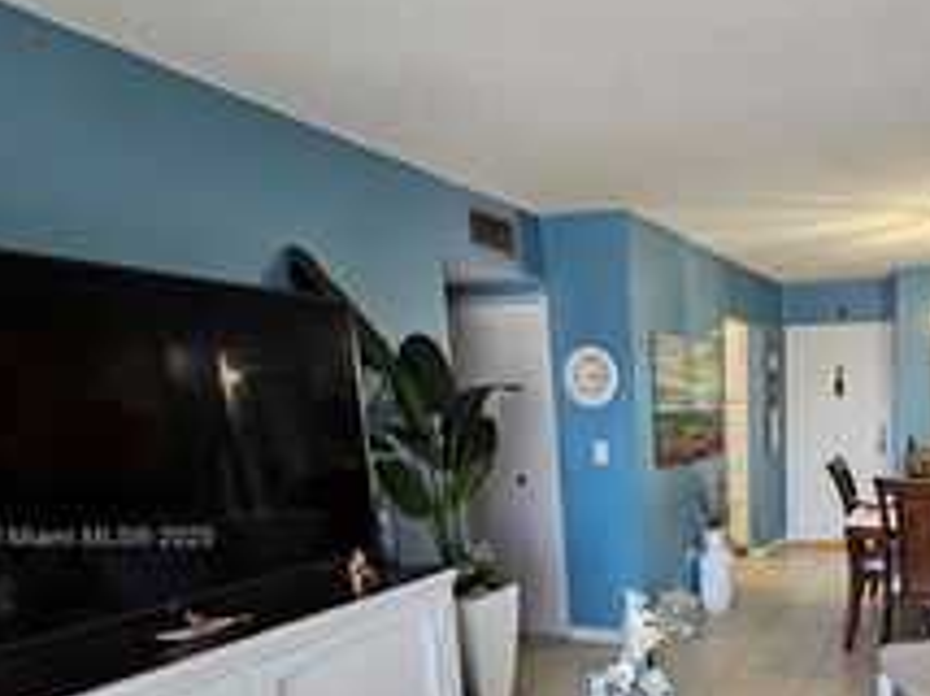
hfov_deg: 60.7
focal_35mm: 26
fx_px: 698
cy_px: 539
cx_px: 771
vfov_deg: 50.3
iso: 320
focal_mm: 2.2
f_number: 2.2
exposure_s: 1/40
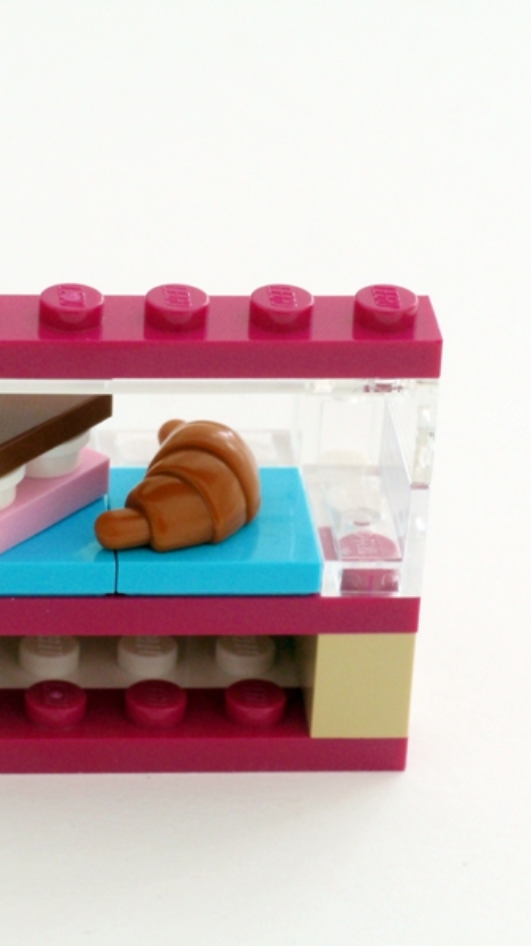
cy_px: 473
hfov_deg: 7.1
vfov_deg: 12.5
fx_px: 4309
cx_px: 221
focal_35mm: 172
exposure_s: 1/40
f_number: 5.1
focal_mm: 20.88
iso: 200
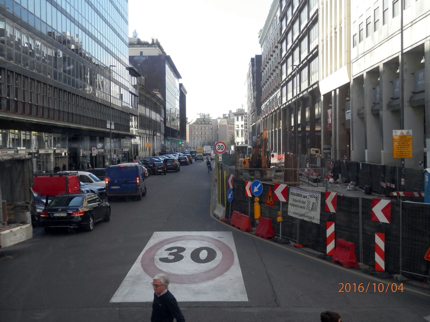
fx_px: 559
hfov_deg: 42.1
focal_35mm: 45
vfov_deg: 32.2
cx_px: 215
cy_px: 161
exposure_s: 1/250
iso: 80
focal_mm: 8
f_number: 3.8
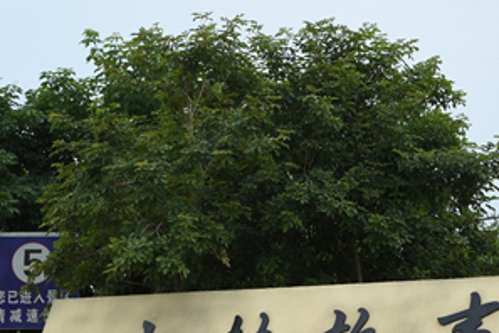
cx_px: 207
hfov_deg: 21.0
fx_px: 1344
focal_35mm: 97
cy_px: 245
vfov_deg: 14.1
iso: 100
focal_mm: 24
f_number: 5.6
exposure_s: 1/400
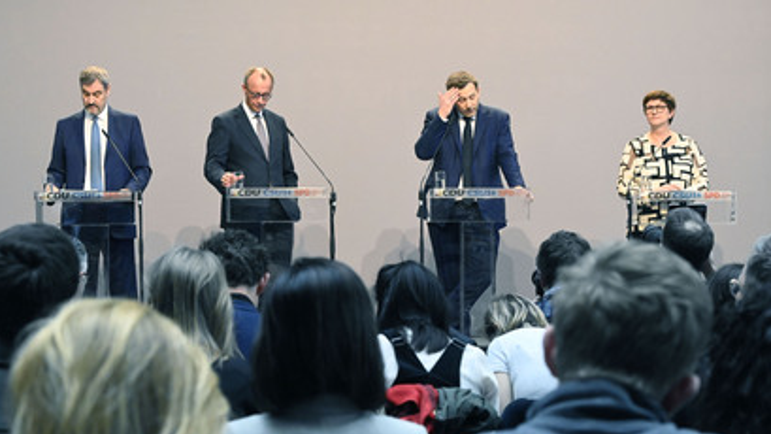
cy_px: 253
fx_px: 1840
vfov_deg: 13.4
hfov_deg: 23.7
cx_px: 372
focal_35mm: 90
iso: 12800
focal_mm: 78
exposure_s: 1/640
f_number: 8
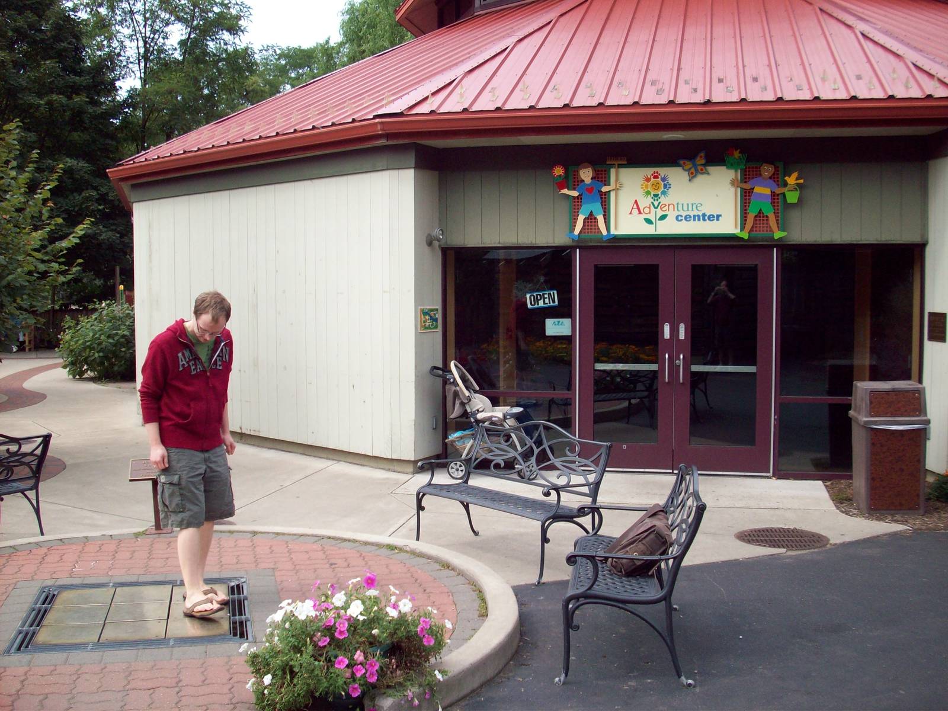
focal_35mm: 37
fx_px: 1013
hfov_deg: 50.1
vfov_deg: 38.7
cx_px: 474
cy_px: 356
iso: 80
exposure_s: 1/597
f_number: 2.8
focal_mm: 6.2
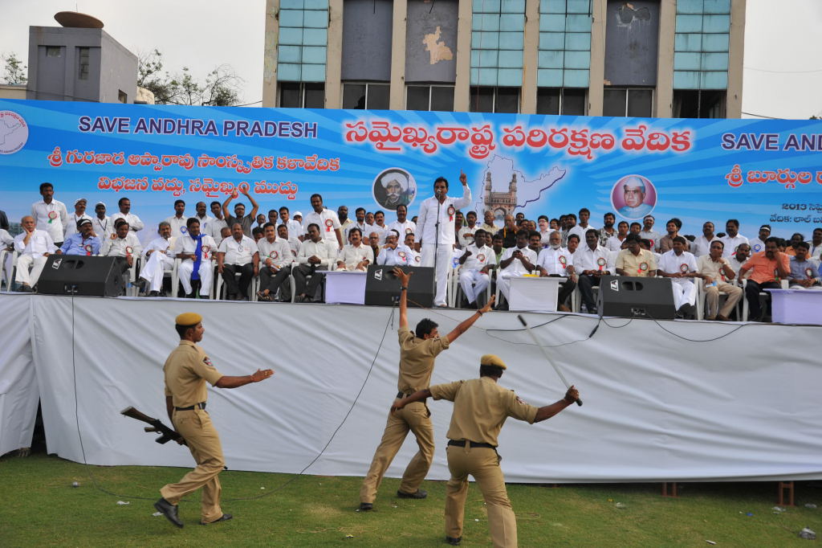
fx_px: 799
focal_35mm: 35
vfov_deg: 37.8
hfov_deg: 54.4
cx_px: 411
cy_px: 274
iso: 200
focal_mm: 35
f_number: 5.6
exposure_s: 1/320
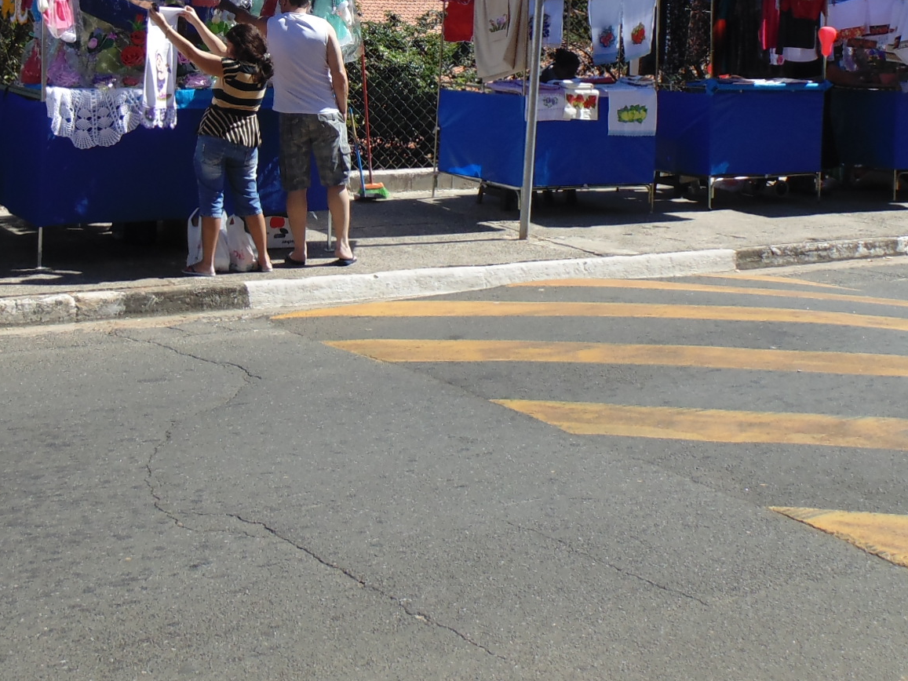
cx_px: 317
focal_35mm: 56
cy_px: 52
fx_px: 1469
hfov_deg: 34.1
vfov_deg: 25.2
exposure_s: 1/800
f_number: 3.1
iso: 80
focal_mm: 4.5
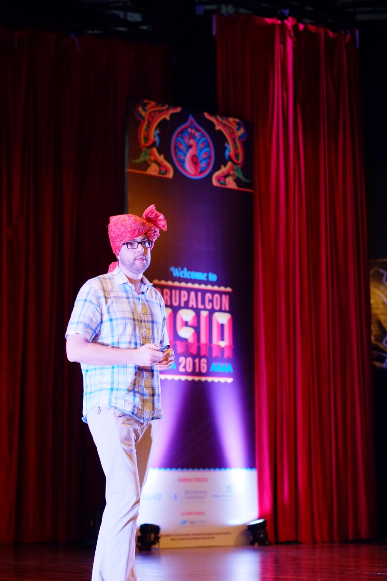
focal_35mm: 84
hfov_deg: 16.3
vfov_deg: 24.2
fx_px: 1354
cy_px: 290
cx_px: 194
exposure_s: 1/250
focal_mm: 56
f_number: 2.2
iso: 3200
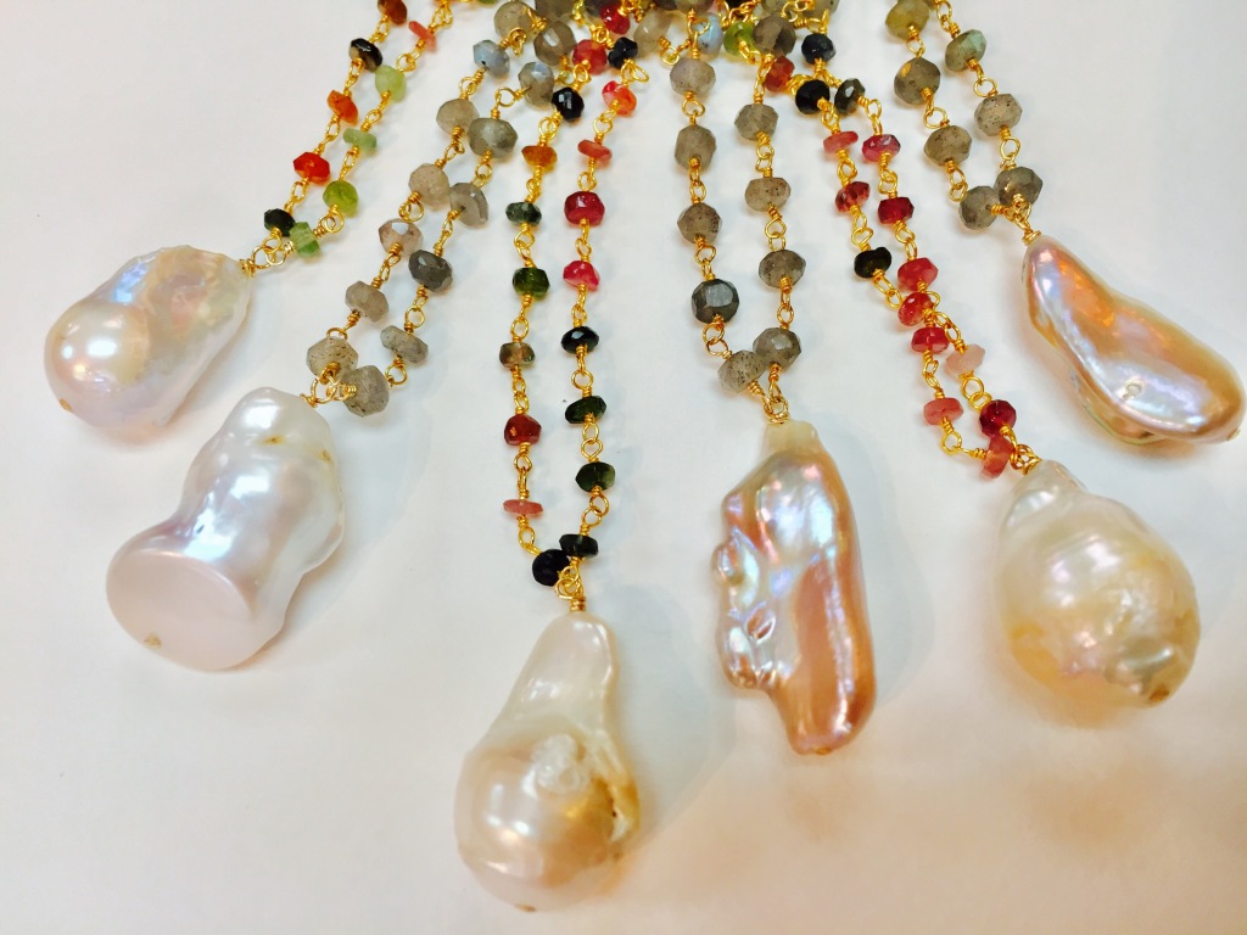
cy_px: 468
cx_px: 624
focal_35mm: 29
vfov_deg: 48.2
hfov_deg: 61.7
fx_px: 1045
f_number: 2.2
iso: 32
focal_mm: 4.15
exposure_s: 1/40
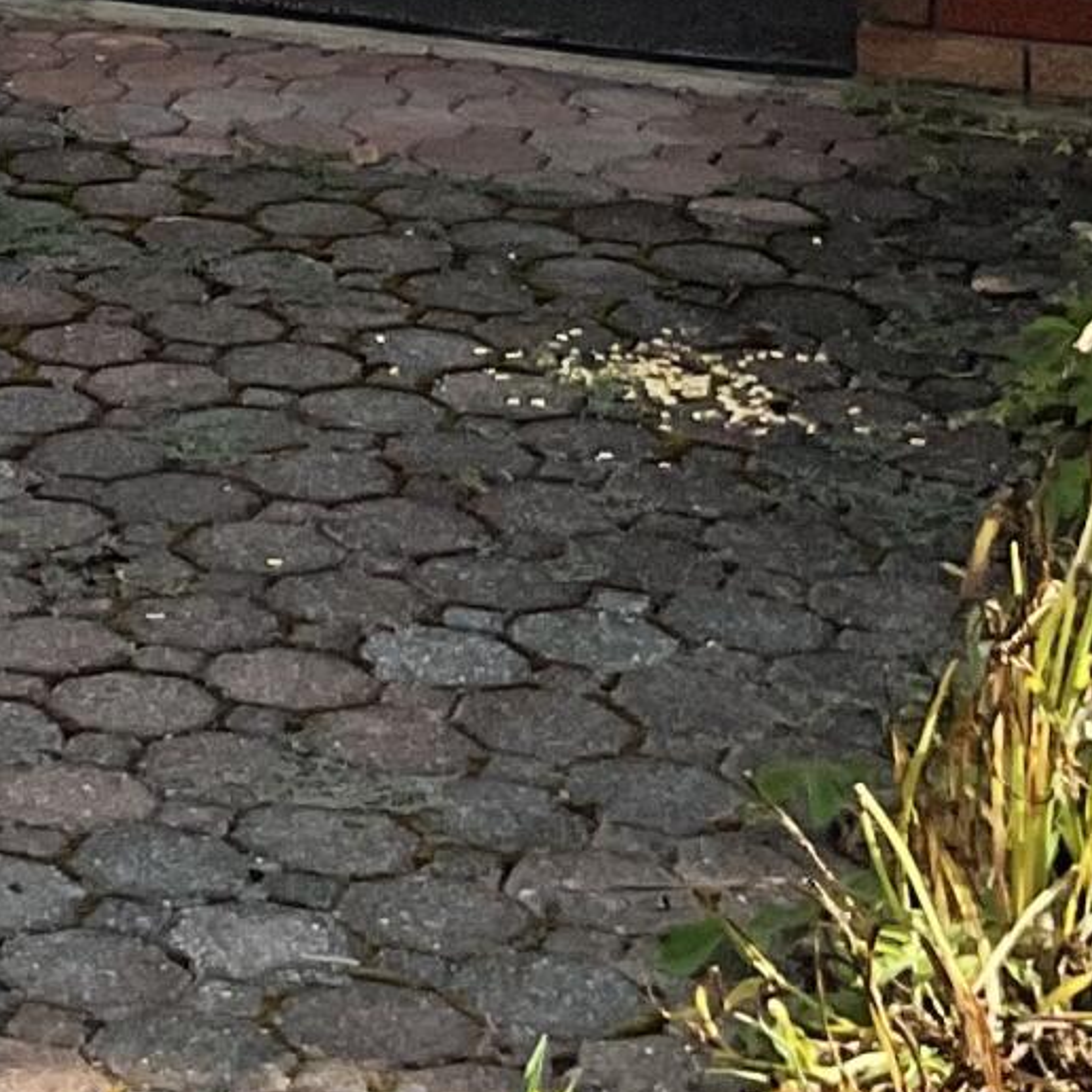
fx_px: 5318
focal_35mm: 149
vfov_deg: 11.0
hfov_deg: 10.9
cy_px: -798
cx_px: -963
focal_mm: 3
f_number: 1.8
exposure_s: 1/1451
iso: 16
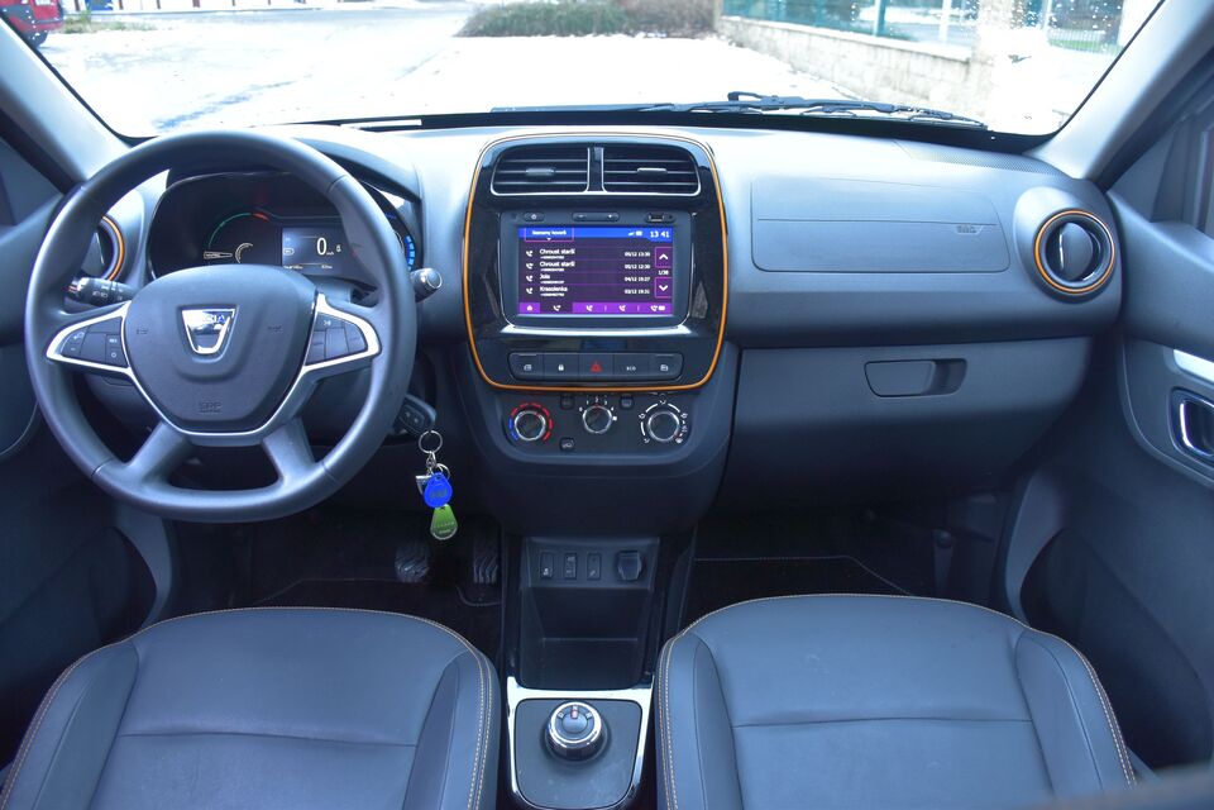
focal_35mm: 27
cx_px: 607
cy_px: 405
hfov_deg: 67.4
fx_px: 910
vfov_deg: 47.9
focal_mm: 18
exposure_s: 1/30
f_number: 4
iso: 450
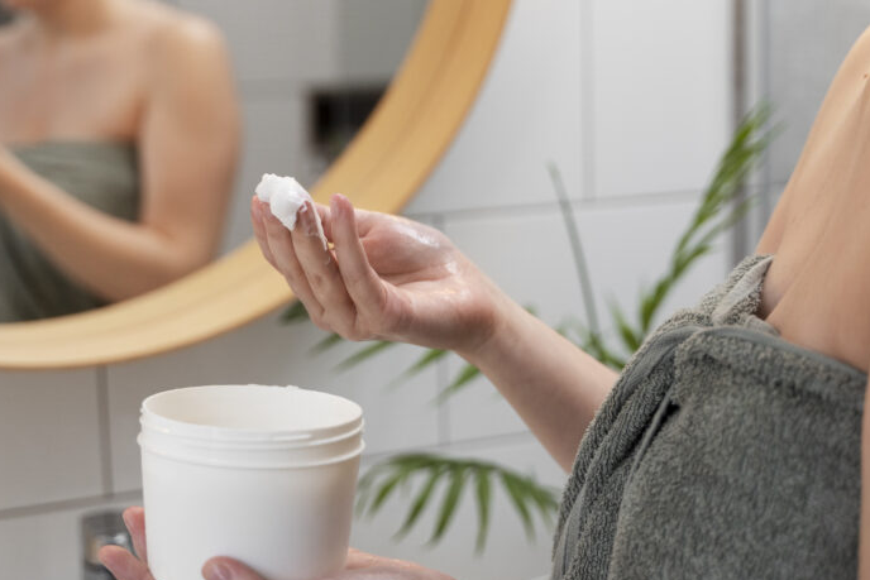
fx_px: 1692
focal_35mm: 70
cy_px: 239
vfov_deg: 19.4
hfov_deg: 28.8
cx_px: 369
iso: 640
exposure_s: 1/500
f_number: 2.8
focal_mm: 47
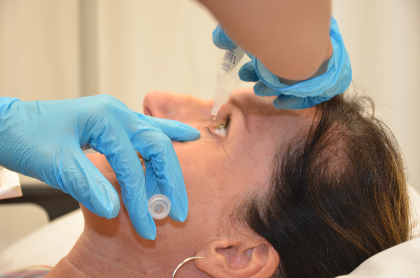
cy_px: 139
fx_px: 1083
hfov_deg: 22.0
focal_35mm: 93
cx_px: 210
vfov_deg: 14.6
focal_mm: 62
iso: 400
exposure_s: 1/100
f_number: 5.3
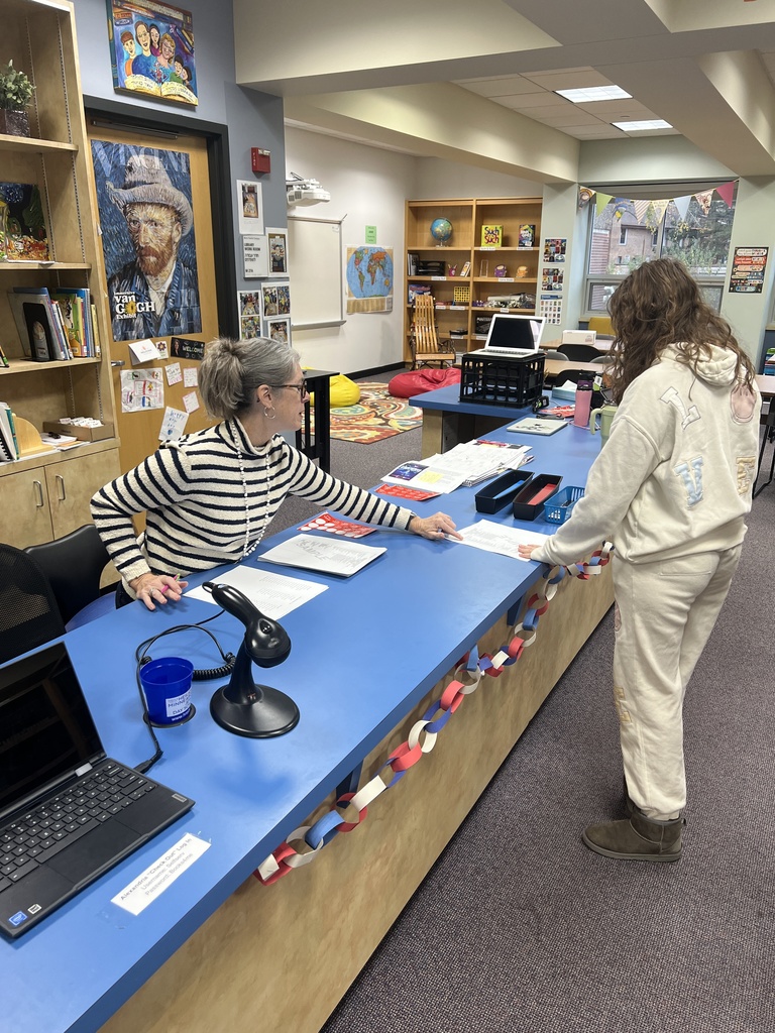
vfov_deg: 67.3
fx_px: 776
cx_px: 388
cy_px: 516
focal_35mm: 26
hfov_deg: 53.1
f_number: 1.5
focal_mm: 5.7
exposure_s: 1/60
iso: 80
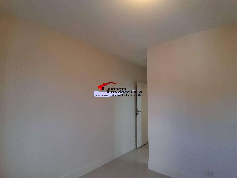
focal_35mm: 17
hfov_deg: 91.0
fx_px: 116
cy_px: 89
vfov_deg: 74.7
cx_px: 118
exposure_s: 1/40
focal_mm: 1.46
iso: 80
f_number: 2.2
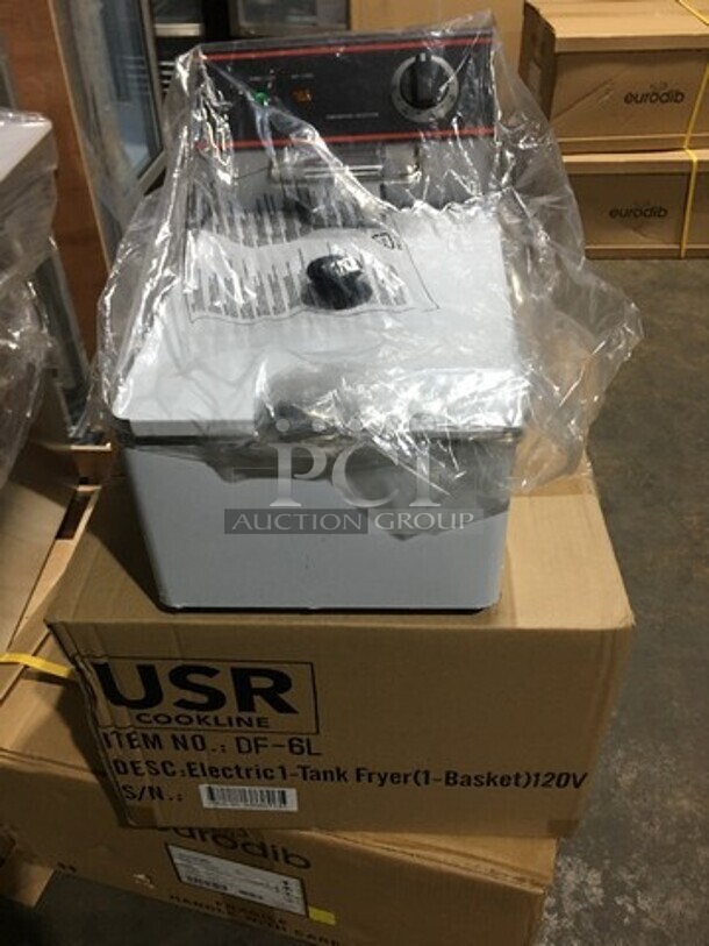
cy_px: 473
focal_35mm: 29
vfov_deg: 61.7
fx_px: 792
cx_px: 354
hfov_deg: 48.2
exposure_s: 1/15
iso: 64
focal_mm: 4.15
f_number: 2.2
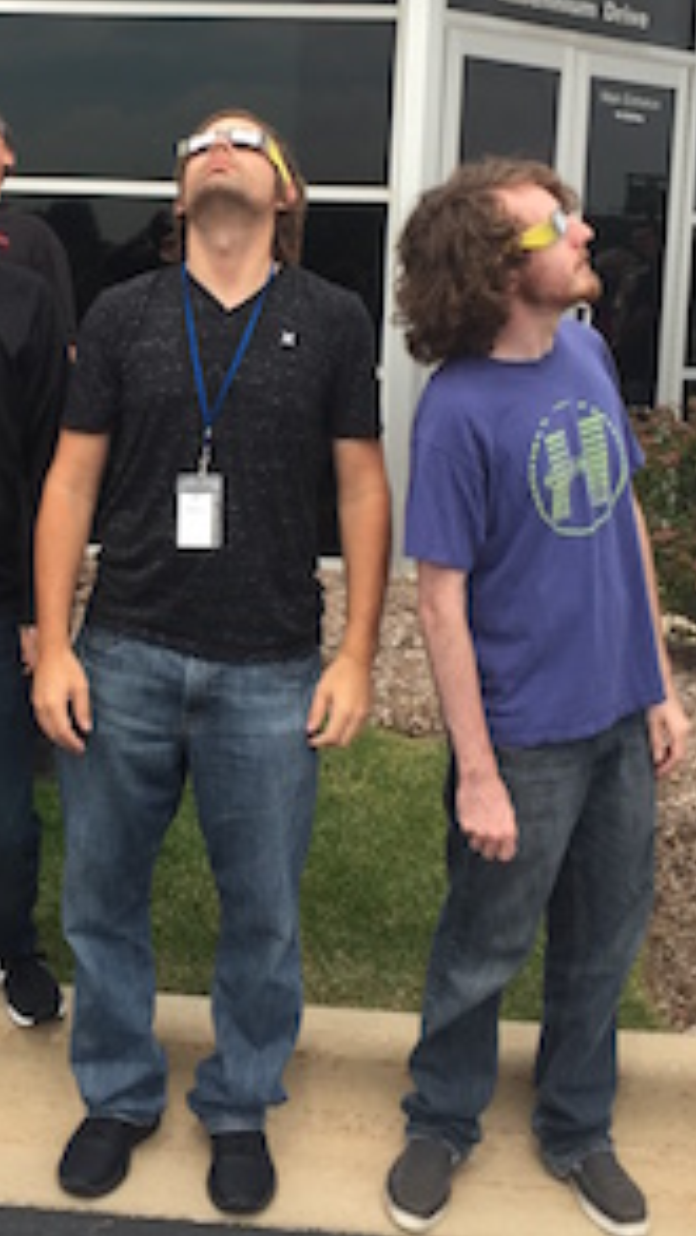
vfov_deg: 38.2
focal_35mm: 54
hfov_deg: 21.8
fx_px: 1770
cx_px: 89
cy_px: 449
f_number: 2.2
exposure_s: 1/120
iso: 40
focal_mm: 4.15
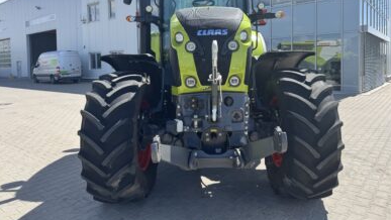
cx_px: 200
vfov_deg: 42.4
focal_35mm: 27
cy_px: 76
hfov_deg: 69.8
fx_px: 280
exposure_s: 1/2604
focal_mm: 6.76
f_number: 1.78
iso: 80
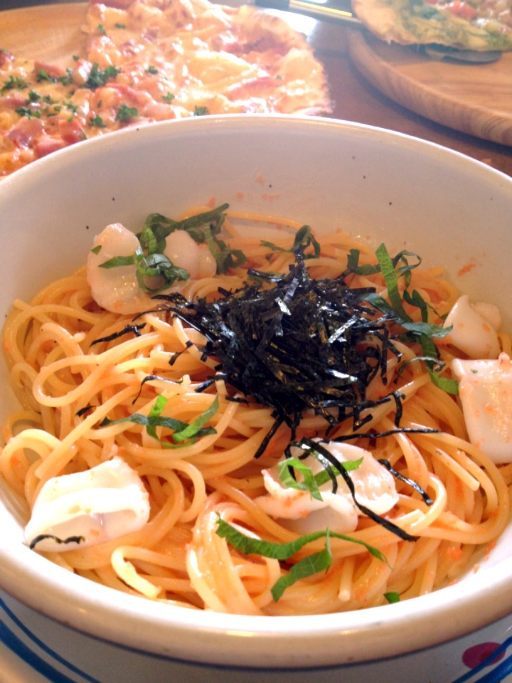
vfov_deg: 52.6
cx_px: 256
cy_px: 342
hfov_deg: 40.7
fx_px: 690
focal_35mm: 35
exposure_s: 1/20
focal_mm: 4.28
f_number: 2.4
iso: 80
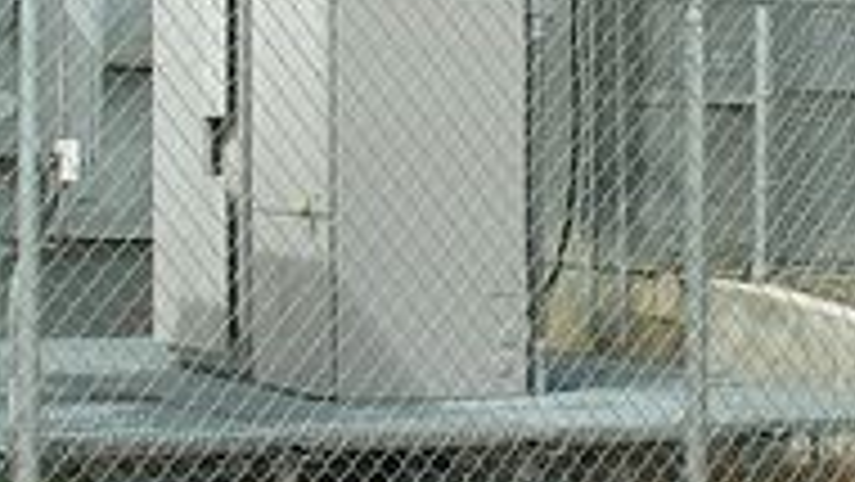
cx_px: 574
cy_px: 9
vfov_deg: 9.9
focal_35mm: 122
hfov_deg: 17.5
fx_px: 2767
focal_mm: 10.2
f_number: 5.8
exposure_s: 1/182
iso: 50
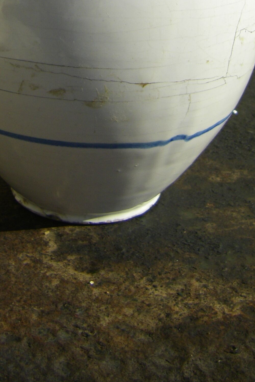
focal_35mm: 86
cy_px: -7
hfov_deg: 15.9
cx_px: 96
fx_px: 914
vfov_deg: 22.7
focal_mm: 6.3
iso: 64
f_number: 7
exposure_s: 1/250
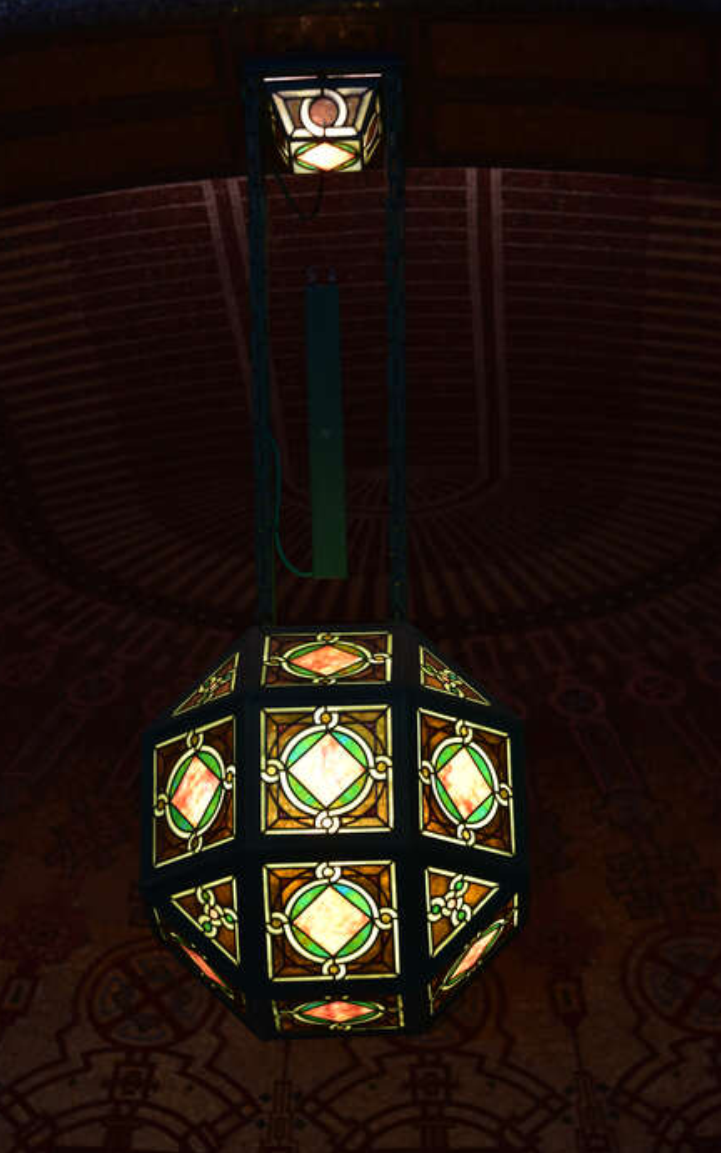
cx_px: 330
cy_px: 519
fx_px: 3709
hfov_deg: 11.1
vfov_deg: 17.7
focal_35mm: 118
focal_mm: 100
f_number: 5.3
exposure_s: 1/25
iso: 800
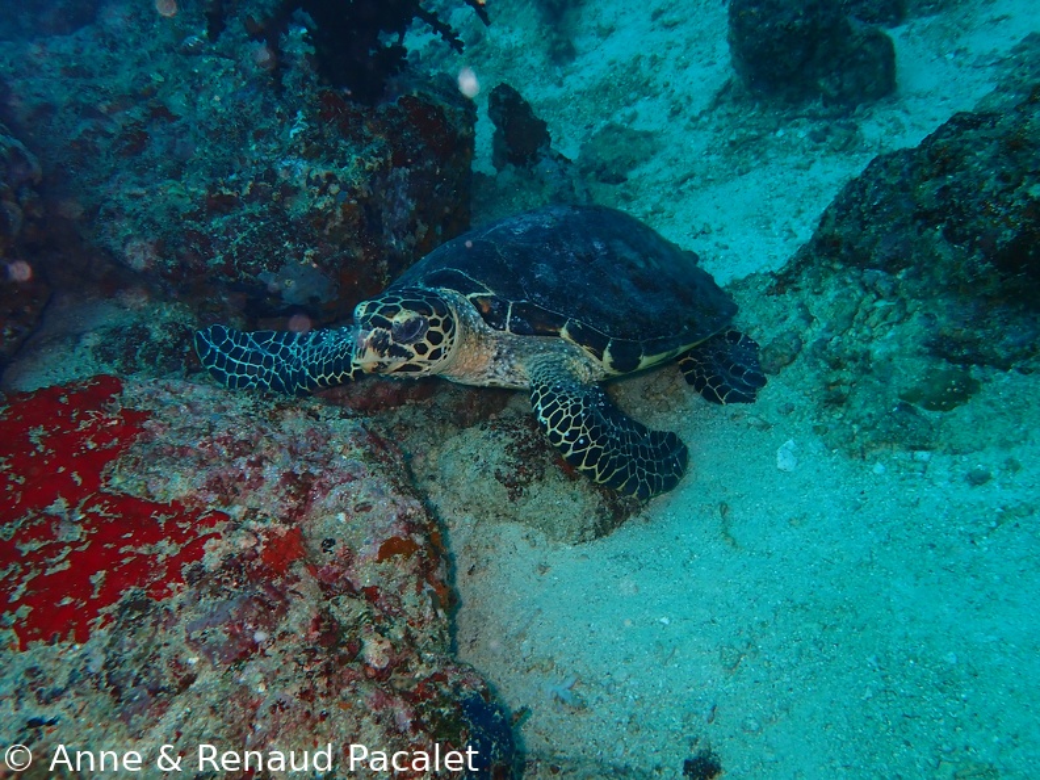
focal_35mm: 25
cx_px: 520
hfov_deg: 69.4
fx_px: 751
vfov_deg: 54.9
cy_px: 390
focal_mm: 4.5
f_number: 2.8
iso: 200
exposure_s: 1/60
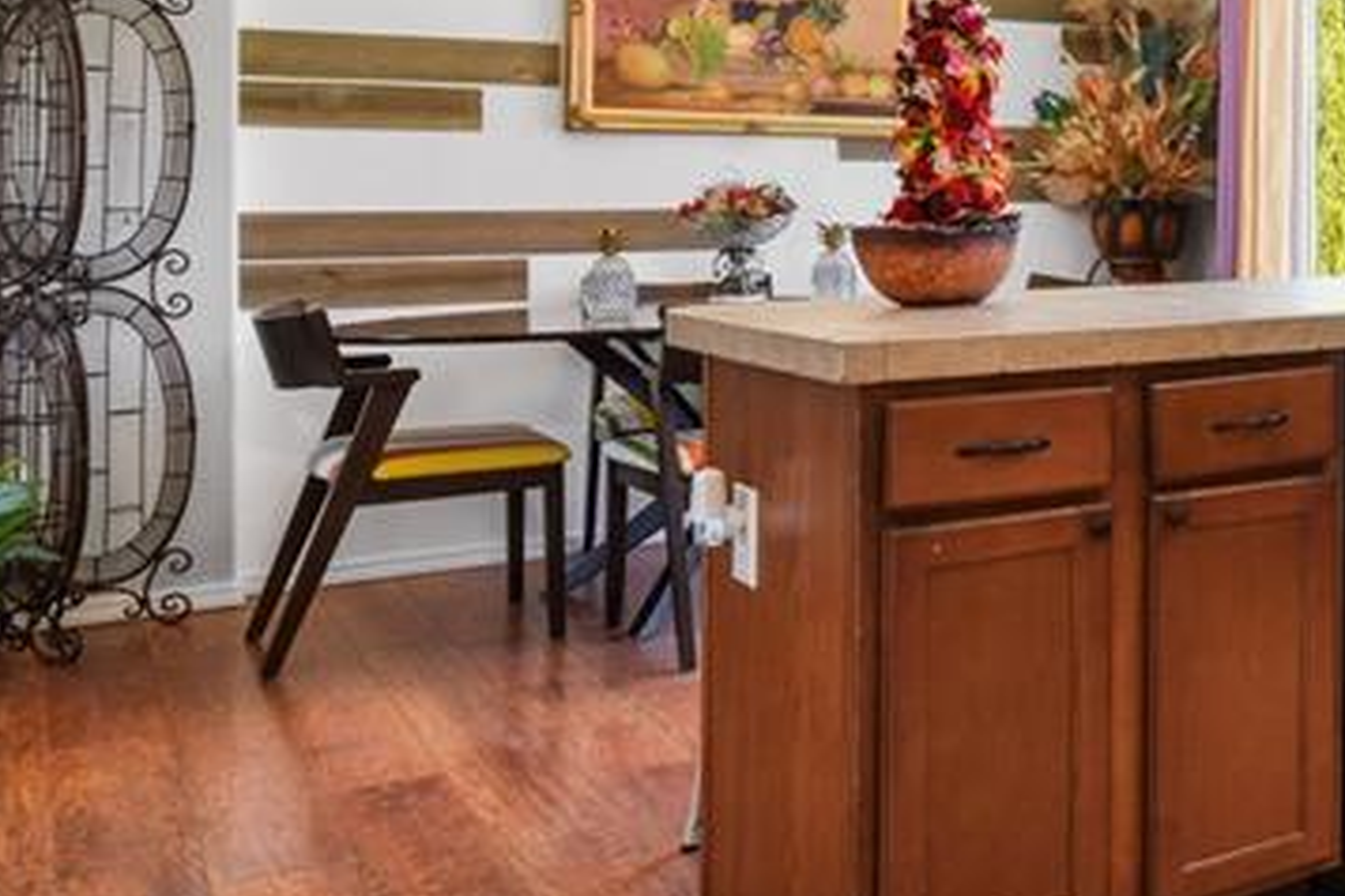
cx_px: 1594
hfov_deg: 36.0
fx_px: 1606
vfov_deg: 30.3
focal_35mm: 43
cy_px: 156
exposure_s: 1/3
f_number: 8
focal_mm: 10
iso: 320
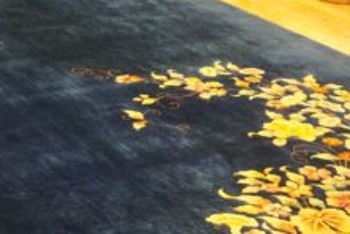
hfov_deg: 19.5
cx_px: -2
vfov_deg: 13.3
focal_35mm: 101
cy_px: 227
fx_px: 985
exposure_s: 1/80
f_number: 4
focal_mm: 25
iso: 3200
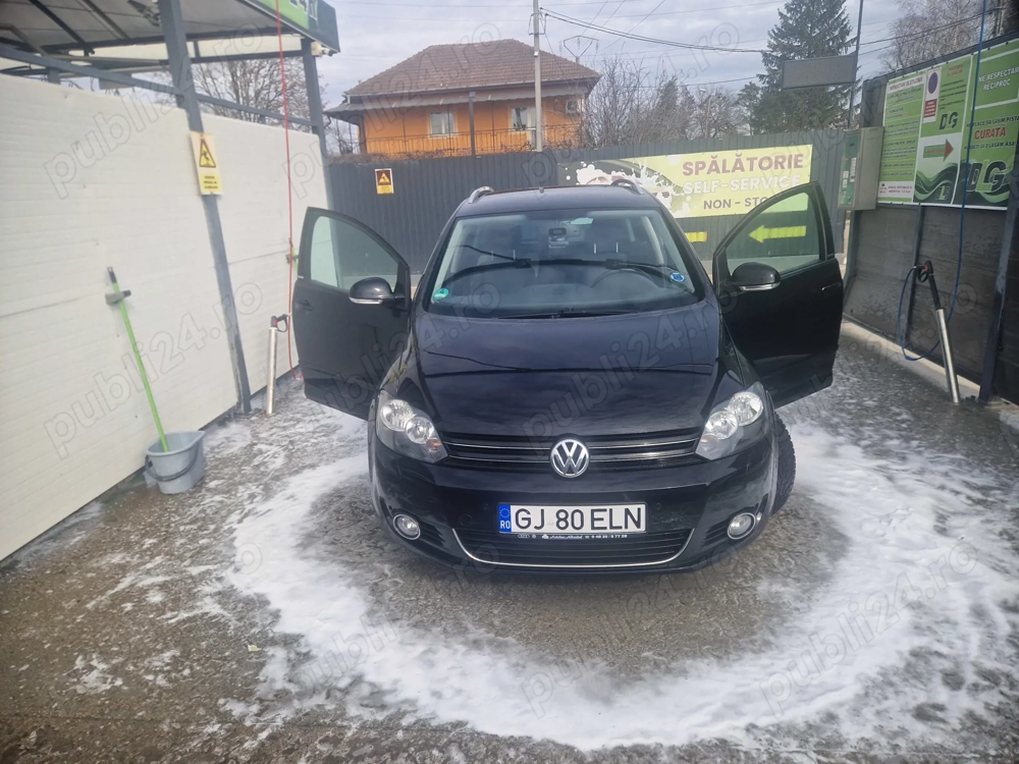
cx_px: 510
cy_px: 382
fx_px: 677
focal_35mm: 23
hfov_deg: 73.9
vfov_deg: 58.9
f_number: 1.8
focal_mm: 5.4
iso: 50
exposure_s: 1/1006
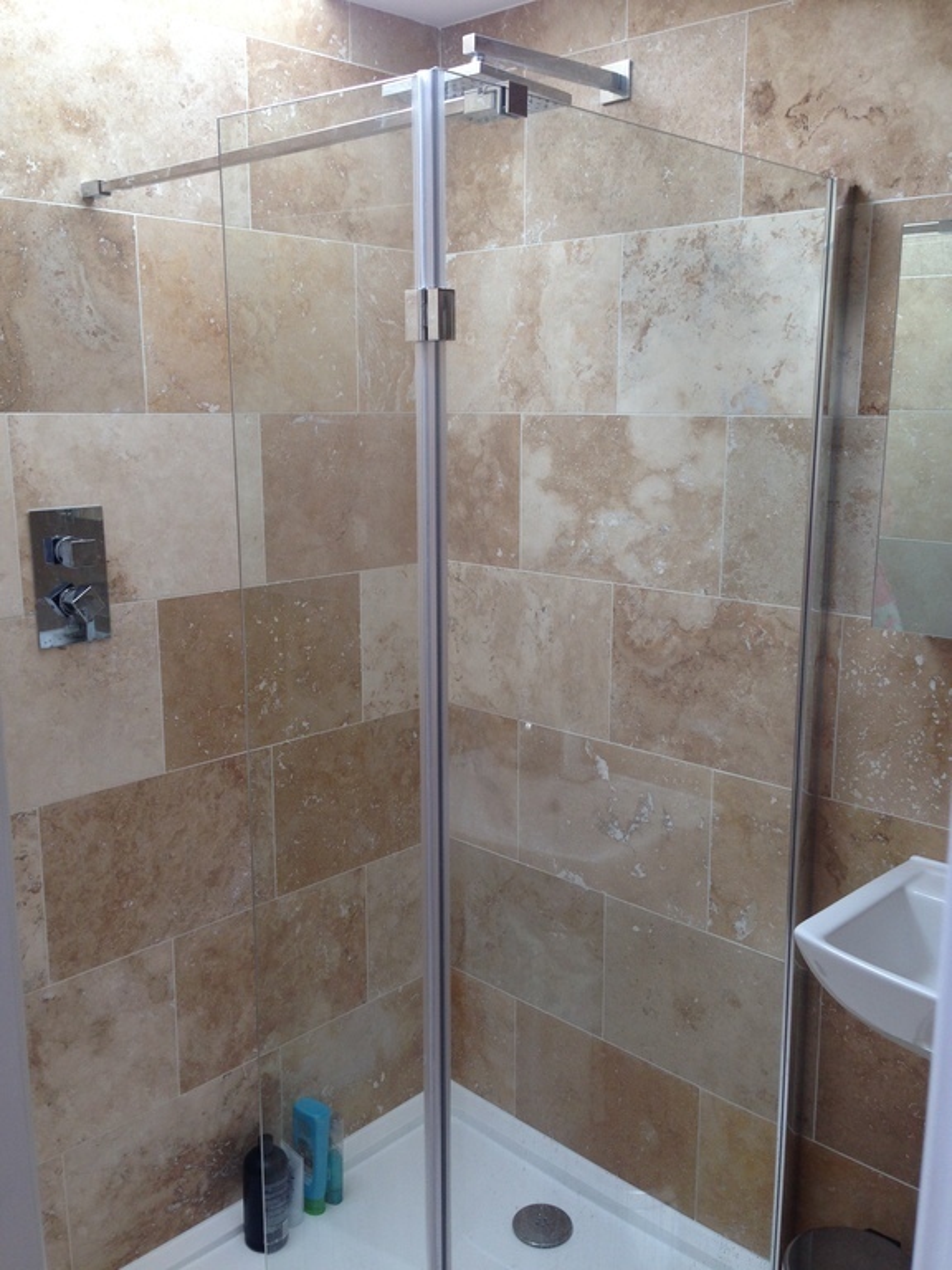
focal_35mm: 33
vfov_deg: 55.4
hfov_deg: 42.9
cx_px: 476
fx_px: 1210
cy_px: 635
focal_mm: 4.12
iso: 50
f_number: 2.4
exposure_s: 1/40
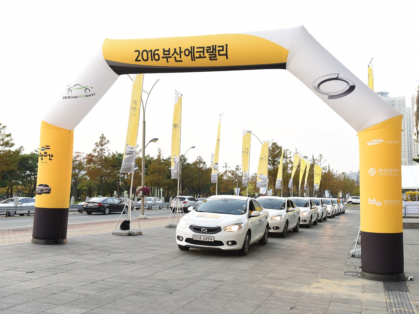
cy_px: 157
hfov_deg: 48.9
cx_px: 236
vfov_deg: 37.7
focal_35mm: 38
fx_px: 460
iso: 800
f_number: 5
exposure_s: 1/200
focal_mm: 35
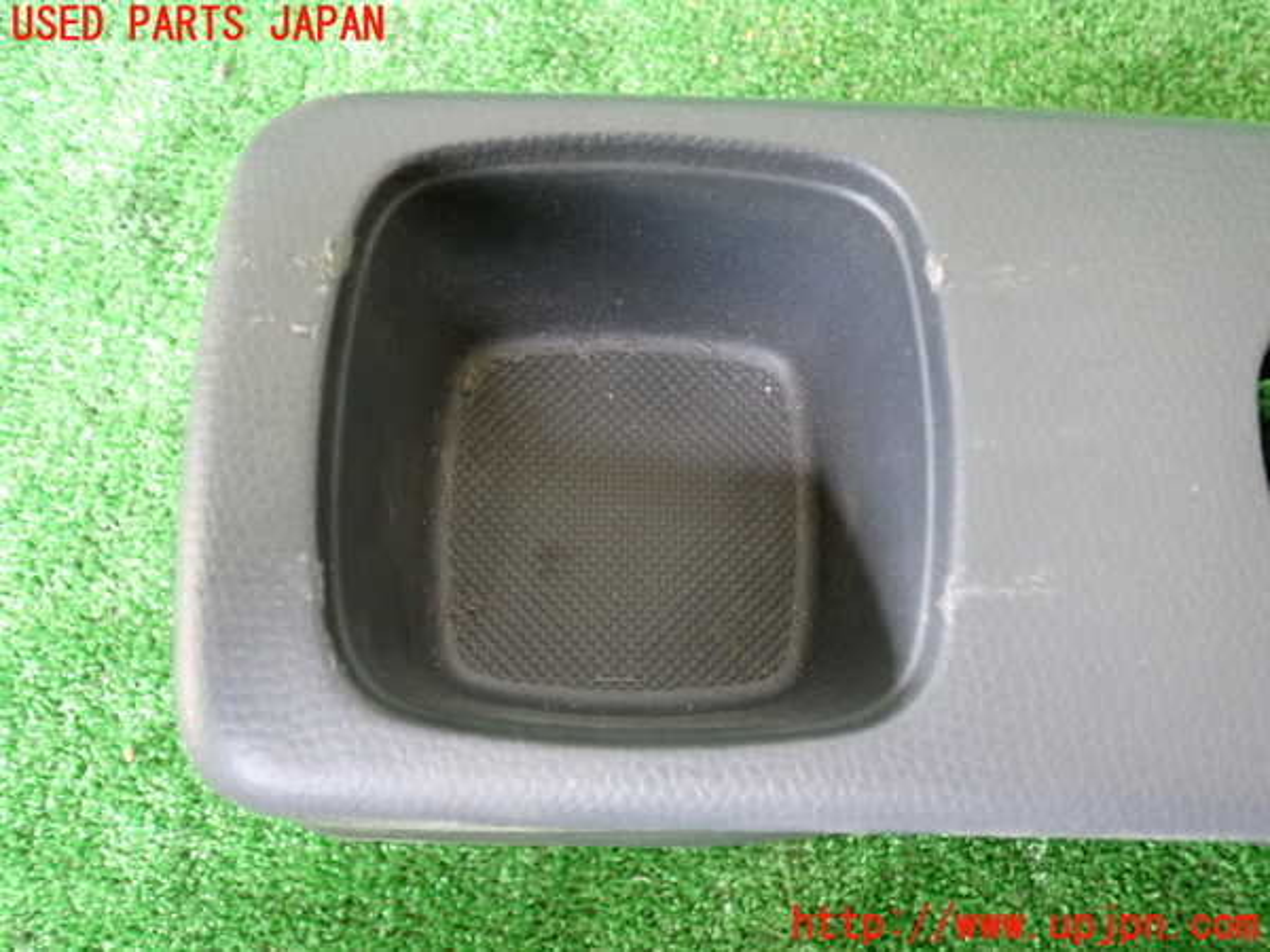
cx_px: 635
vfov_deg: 46.8
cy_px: 476
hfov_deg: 60.0
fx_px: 1101
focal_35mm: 30
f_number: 2.3
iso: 500
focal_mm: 5.4
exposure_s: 1/30
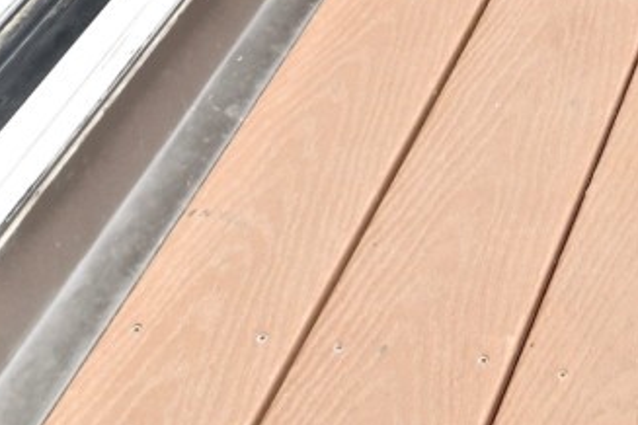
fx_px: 1666
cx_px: 1007
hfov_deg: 18.7
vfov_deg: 8.9
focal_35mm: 94
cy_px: -1119
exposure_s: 1/200
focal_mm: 10
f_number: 9
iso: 100
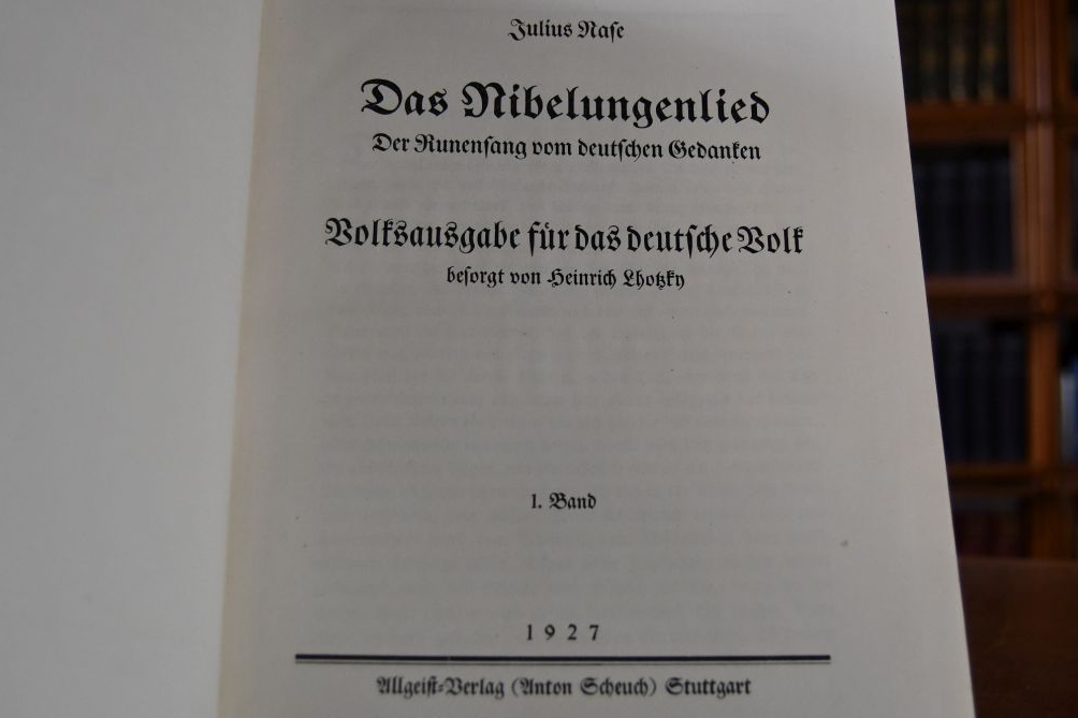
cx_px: 582
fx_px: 1377
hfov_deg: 42.7
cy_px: 372
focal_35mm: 46
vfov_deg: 29.2
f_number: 3.5
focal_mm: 22
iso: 800
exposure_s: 1/250
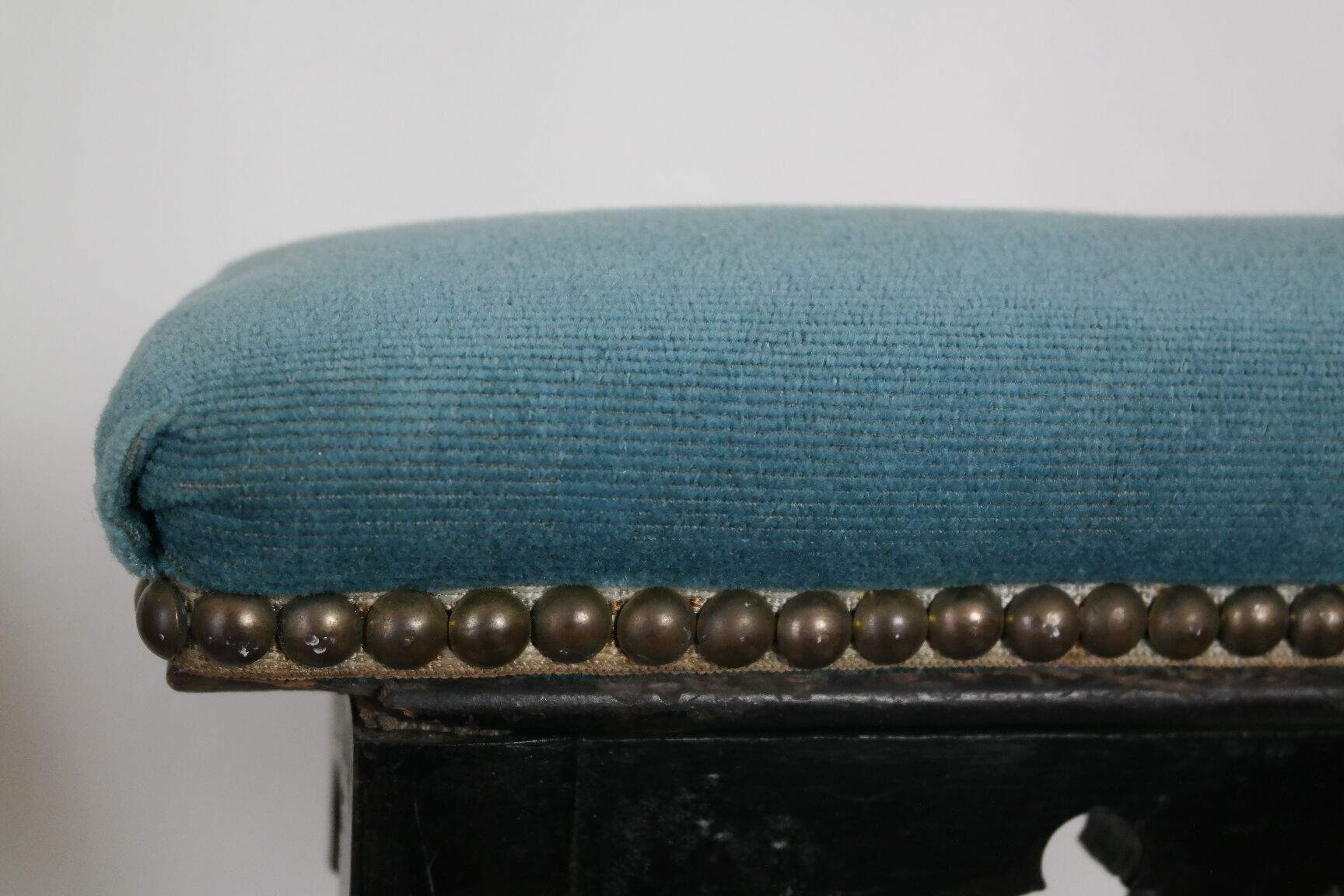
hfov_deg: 37.5
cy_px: 448
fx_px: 1979
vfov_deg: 25.5
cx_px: 672
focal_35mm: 53
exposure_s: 1/60
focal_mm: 35
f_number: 4.5
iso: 800
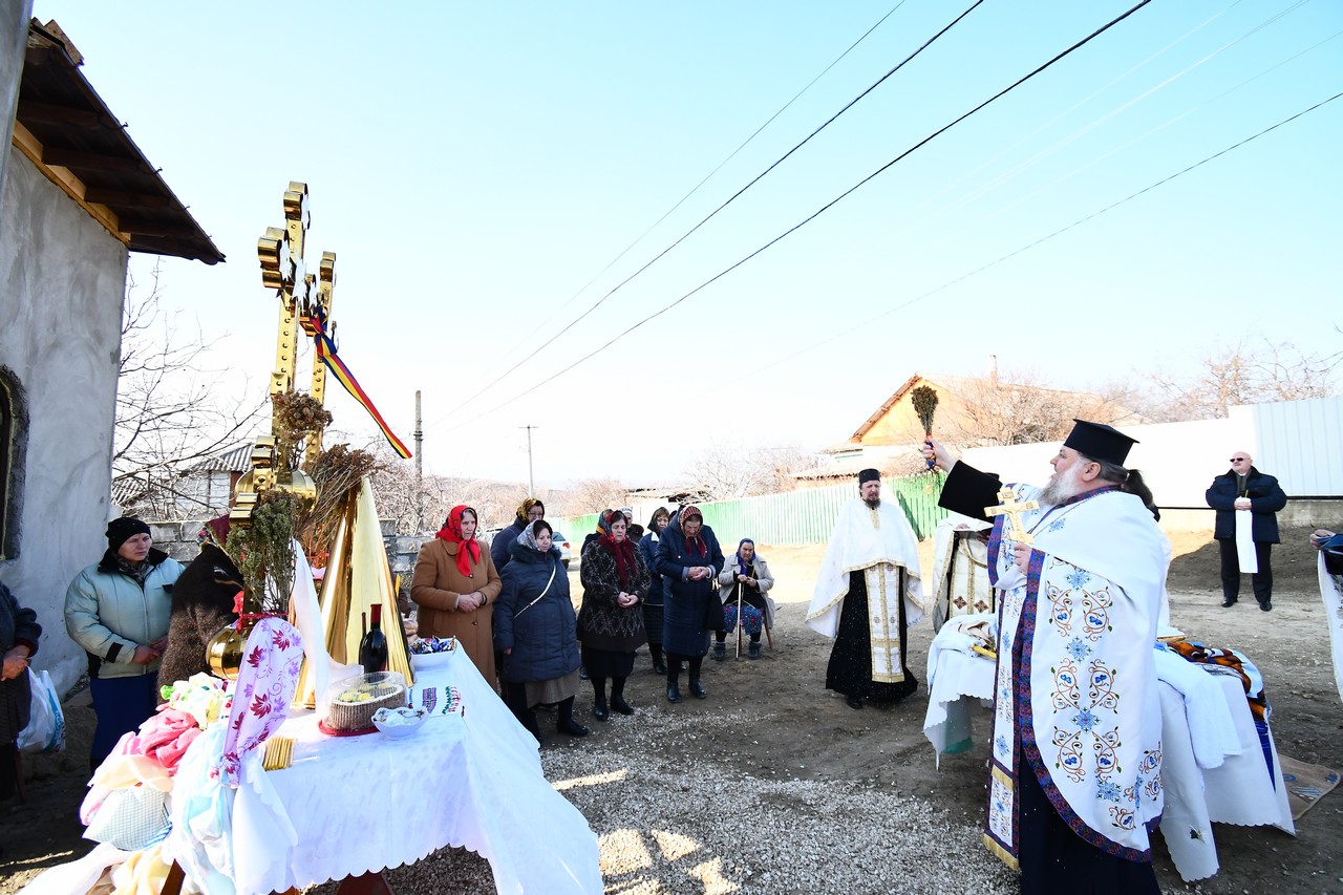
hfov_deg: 100.4
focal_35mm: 15
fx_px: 559
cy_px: 448
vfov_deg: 77.3
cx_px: 672
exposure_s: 1/1600
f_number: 4.5
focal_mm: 10
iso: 1250
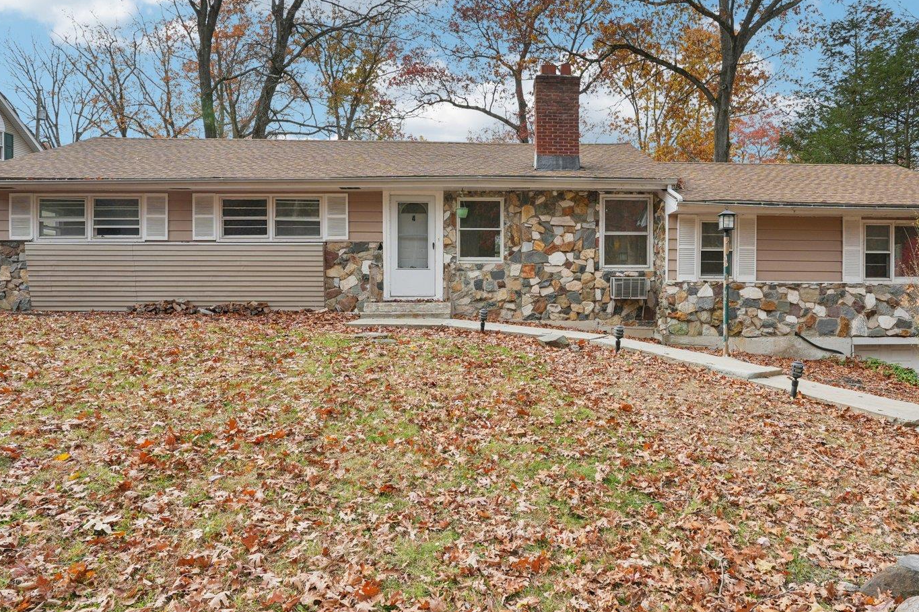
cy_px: 306
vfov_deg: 53.1
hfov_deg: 73.5
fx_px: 613
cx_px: 510
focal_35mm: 24
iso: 100
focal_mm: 16
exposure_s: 1/60
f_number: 9
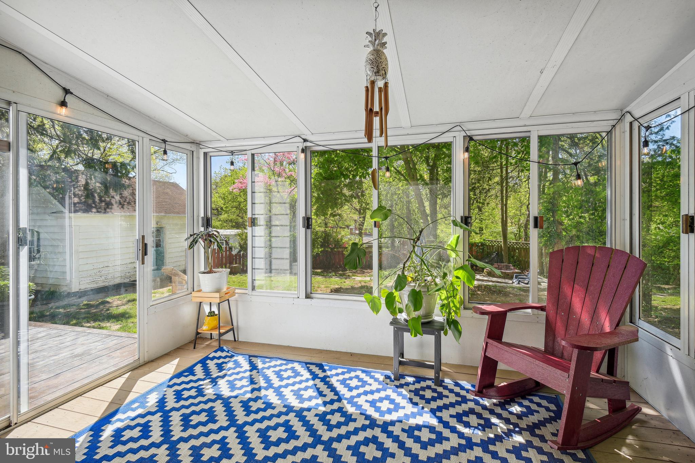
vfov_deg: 73.7
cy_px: 232
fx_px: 309
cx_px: 348
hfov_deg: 96.7
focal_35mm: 16
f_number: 8
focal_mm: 16
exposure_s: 1/30
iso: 400
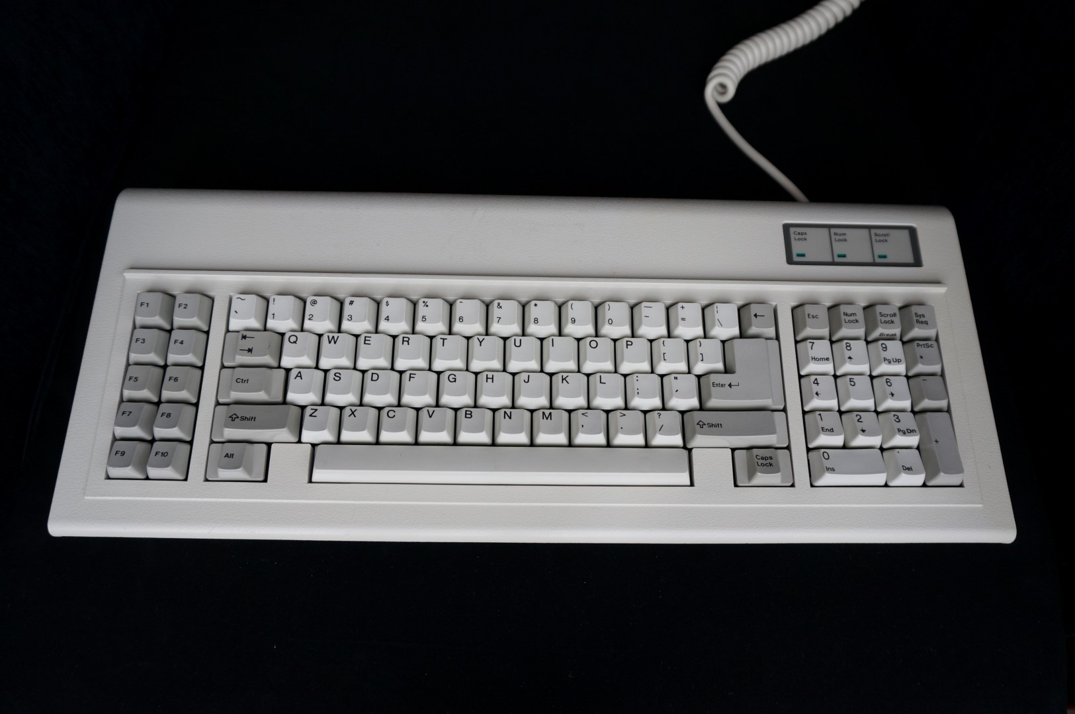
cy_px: 357
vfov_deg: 53.0
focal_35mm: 24
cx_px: 538
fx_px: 716
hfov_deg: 73.8
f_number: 4
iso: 320
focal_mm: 16
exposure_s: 1/60
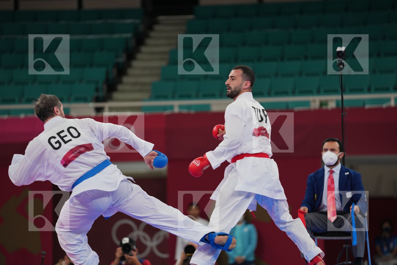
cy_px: 132
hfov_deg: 10.3
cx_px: 198
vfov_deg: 6.9
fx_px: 2205
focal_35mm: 200
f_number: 2.8
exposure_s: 1/1000
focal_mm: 200
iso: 640
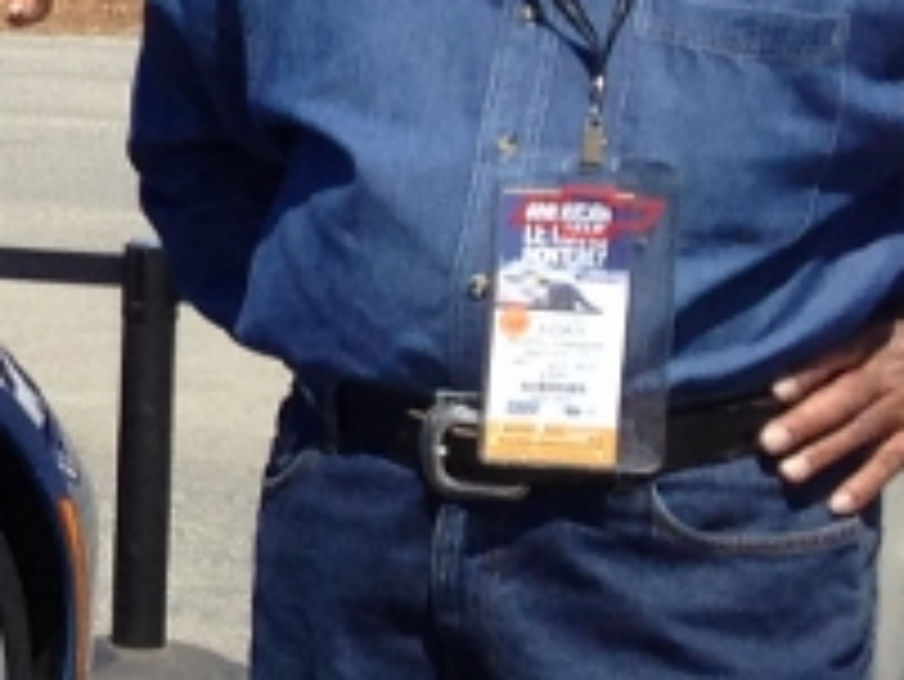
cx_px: -1552
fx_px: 5487
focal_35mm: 210
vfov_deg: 7.1
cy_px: 509
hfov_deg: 8.3
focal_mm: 4.13
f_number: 2.4
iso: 50
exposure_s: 1/1290
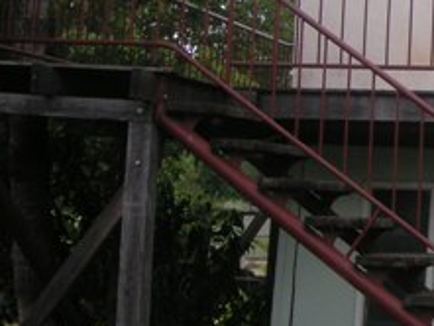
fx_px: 1342
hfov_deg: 17.0
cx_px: 603
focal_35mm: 107
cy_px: 16
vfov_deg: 13.7
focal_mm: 6.1
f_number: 2.8
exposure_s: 1/750
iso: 50
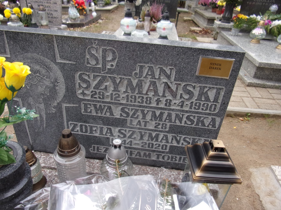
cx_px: 140
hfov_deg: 71.6
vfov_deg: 56.8
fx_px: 195
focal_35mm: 24
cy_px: 105
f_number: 3.3
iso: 80
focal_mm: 4.3
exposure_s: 1/60
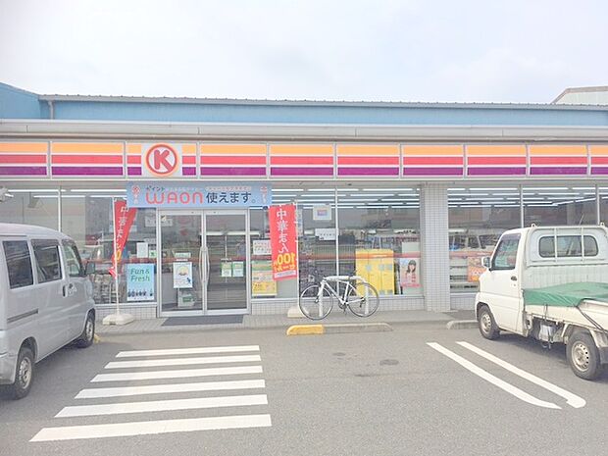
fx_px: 509
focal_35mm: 29
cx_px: 304
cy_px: 228
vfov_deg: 48.2
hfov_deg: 61.7
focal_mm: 4.15
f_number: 2.2
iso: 25
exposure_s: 1/2331
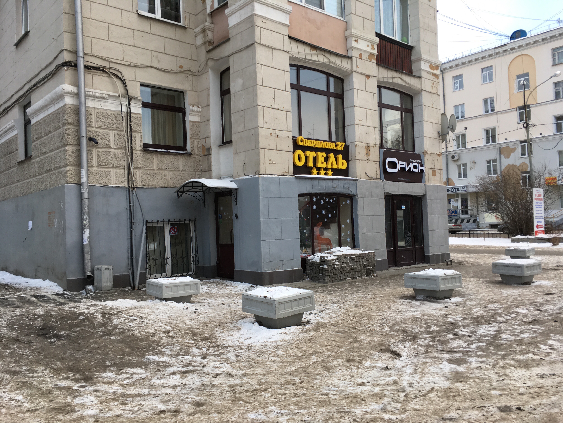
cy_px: 212
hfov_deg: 61.7
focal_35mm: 29
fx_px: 472
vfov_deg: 48.2
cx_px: 282
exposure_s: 1/100
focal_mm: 4.15
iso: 25
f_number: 2.2
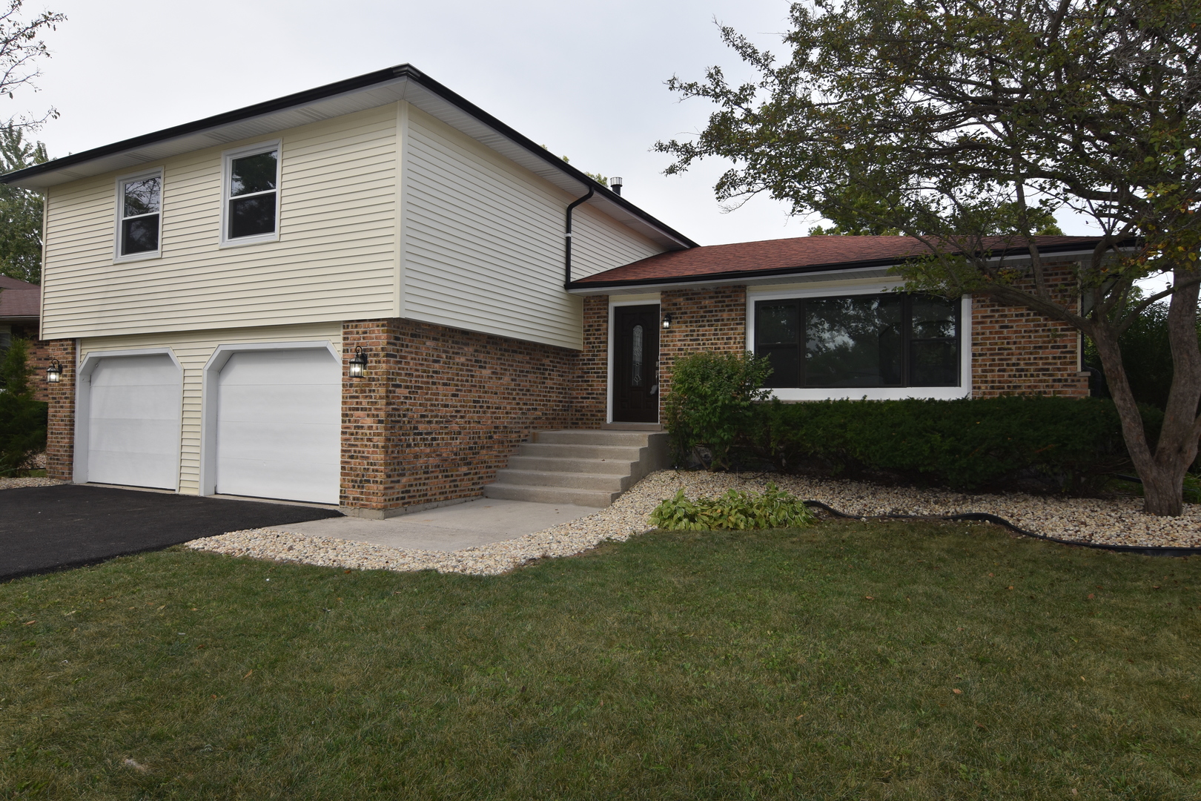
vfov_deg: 59.5
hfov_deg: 81.2
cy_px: 400
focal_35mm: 21
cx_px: 600
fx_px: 701
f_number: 8
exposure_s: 1/250
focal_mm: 14
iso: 180
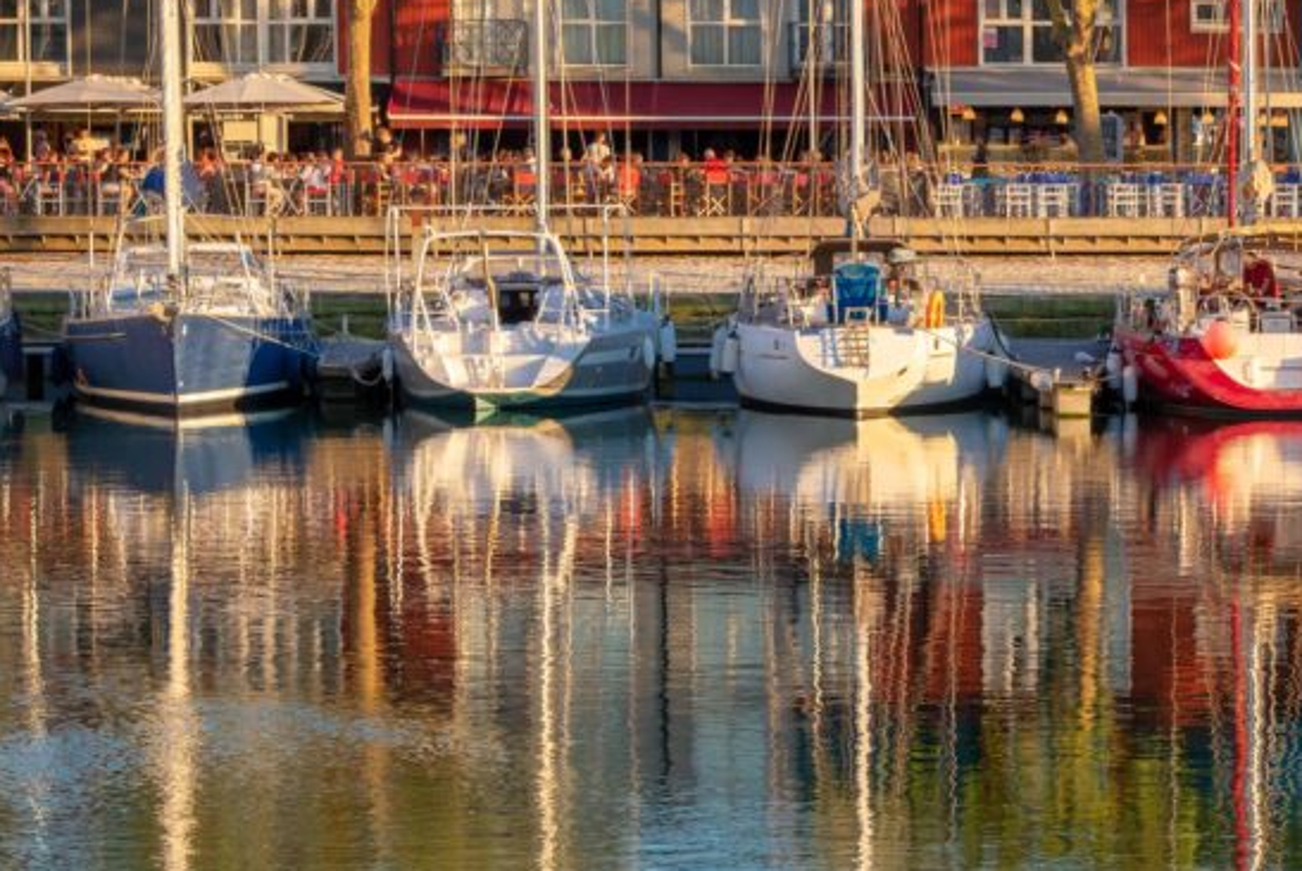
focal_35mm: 159
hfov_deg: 12.9
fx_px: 5757
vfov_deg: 8.6
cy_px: 212
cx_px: 831
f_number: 10
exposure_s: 1/100
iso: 200
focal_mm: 85
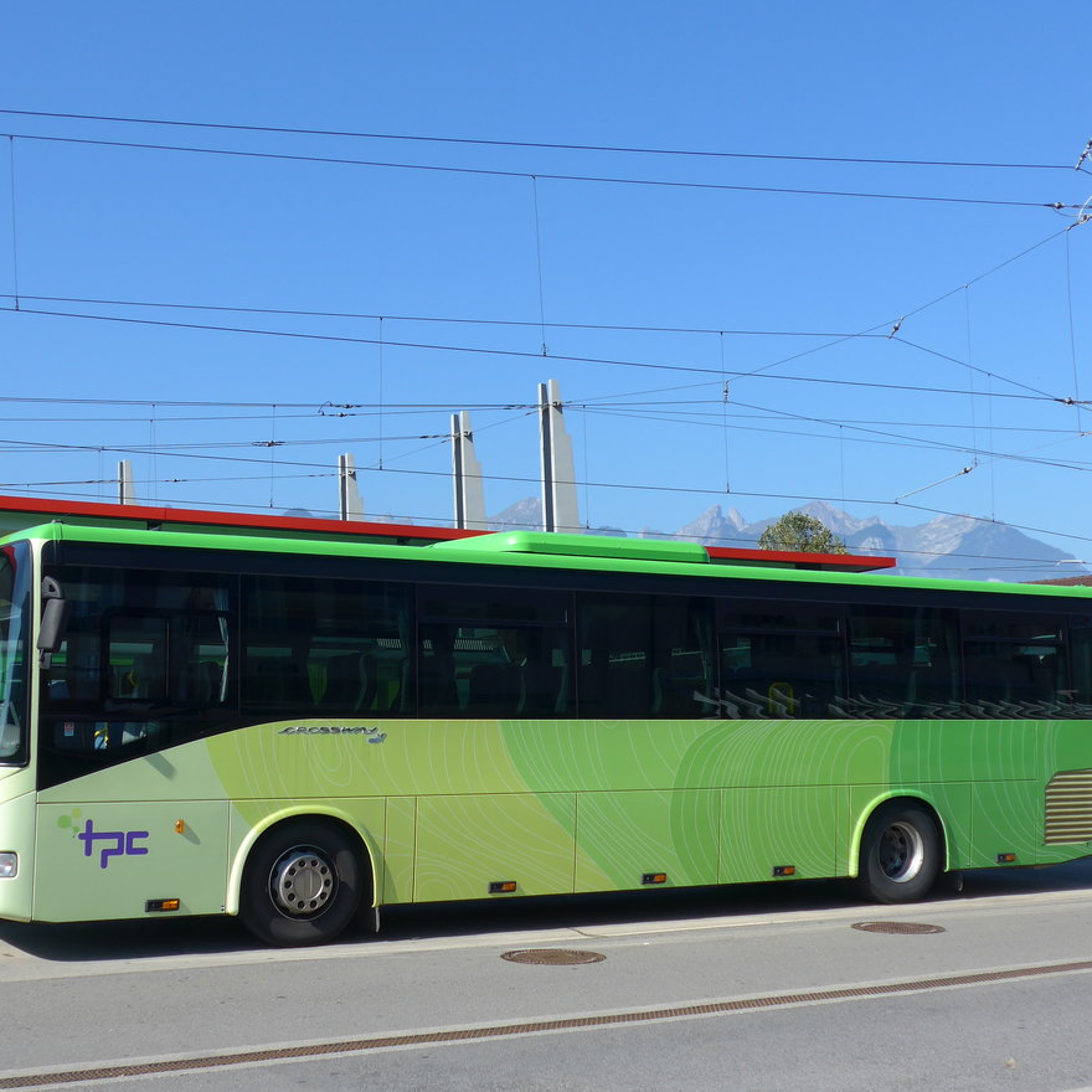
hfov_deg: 36.0
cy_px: 541
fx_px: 1677
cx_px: 468
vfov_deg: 36.1
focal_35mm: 47
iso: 80
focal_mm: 8
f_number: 2.8
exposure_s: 1/1600
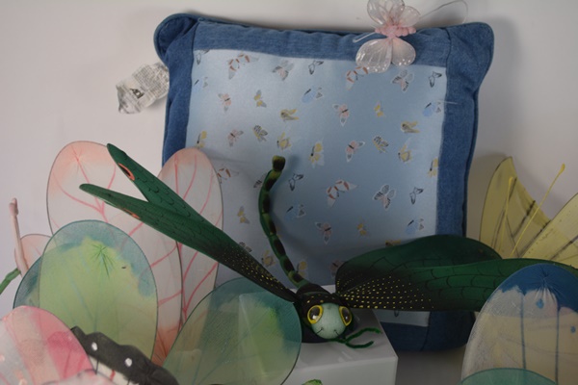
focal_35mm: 51
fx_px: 819
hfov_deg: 38.9
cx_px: 289
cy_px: 192
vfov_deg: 26.5
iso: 400
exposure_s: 1/80
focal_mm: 34
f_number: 5
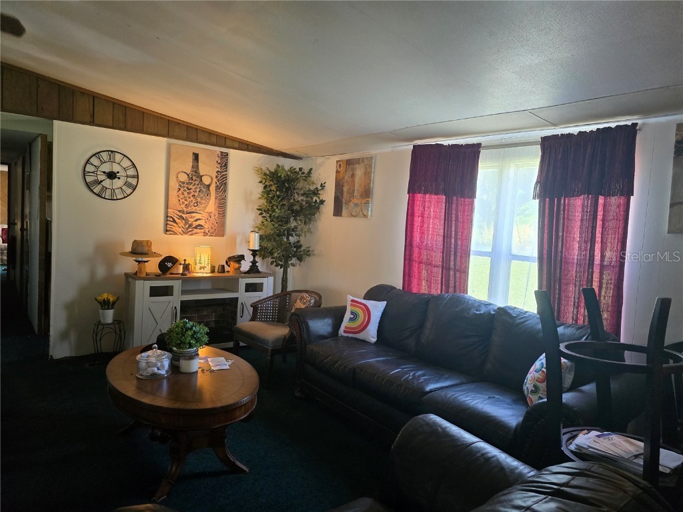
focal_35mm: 23
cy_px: 256
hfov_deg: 73.9
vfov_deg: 58.9
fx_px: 454
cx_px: 342
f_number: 1.7
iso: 800
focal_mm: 6.3
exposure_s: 1/120
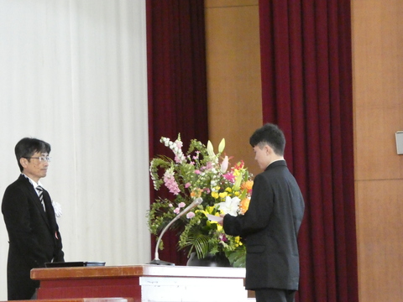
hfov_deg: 9.4
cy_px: 151
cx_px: 202
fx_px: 2456
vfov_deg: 7.0
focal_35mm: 211
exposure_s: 1/100
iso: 3200
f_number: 5.5
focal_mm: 37.8
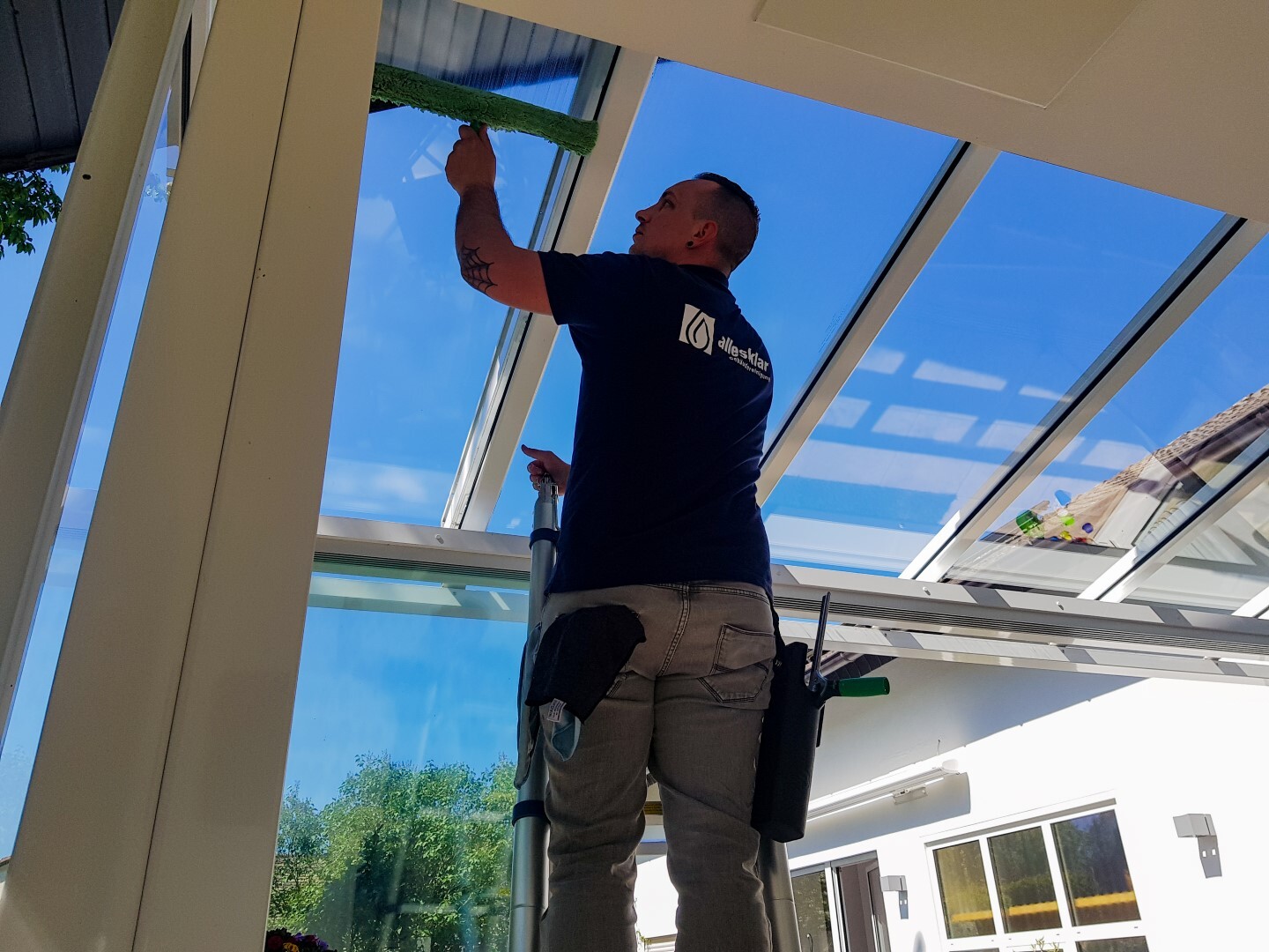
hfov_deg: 67.3
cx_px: 634
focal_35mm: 26
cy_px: 476
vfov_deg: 53.1
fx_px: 953
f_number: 1.7
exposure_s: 1/1500
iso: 40
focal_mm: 4.2
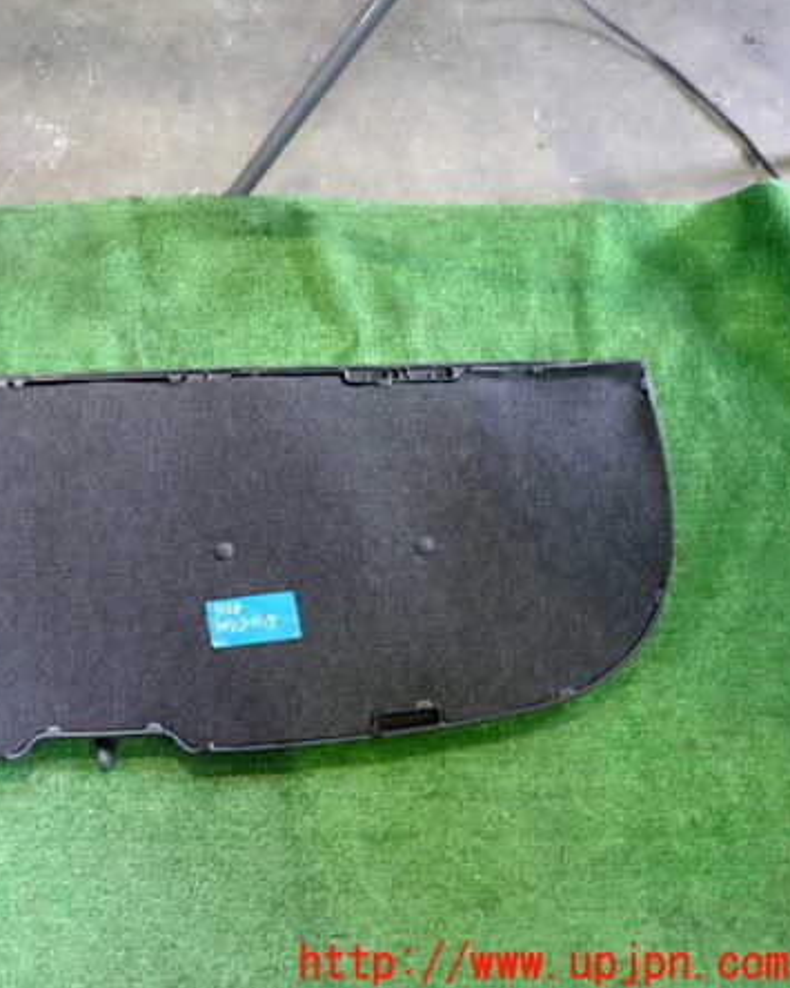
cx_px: 134
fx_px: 965
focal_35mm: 33
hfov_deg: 42.1
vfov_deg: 54.2
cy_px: 492
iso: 500
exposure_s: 1/30
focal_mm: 4.5
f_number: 2
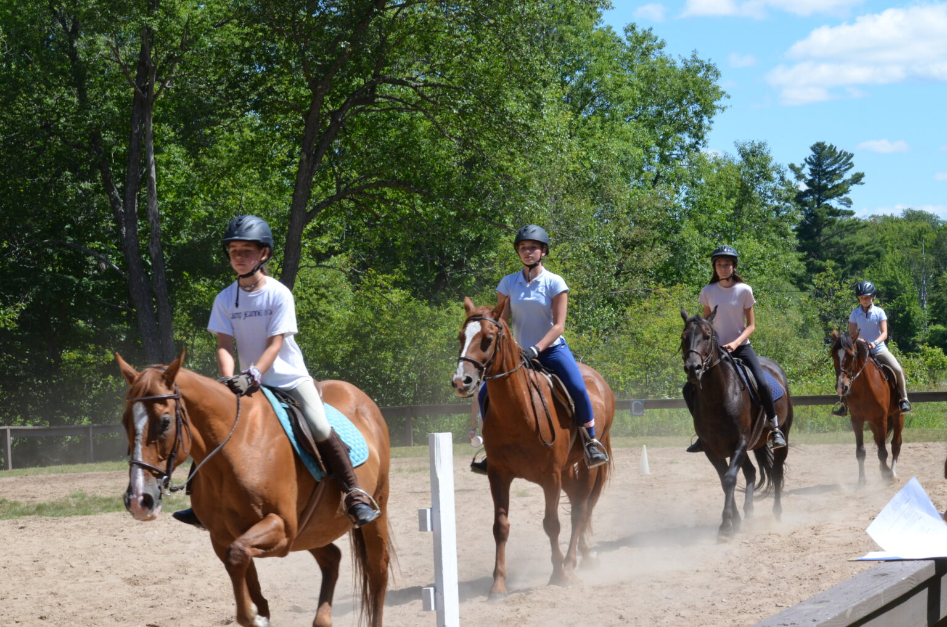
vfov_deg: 14.6
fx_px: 2441
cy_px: 314
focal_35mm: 93
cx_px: 474
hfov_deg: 22.0
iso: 400
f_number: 18
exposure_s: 1/160
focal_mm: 62
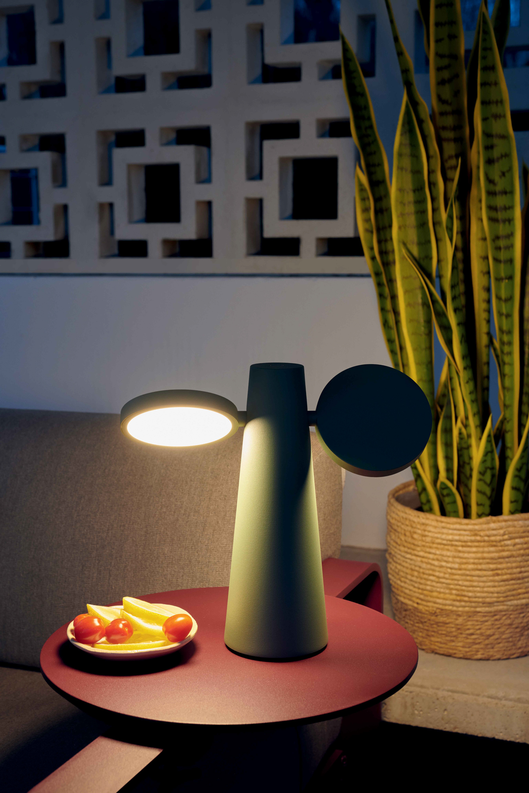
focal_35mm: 50
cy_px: 396
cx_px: 264
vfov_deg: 39.6
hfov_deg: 27.0
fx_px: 1102
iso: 200
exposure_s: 1/6
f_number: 8
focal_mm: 50
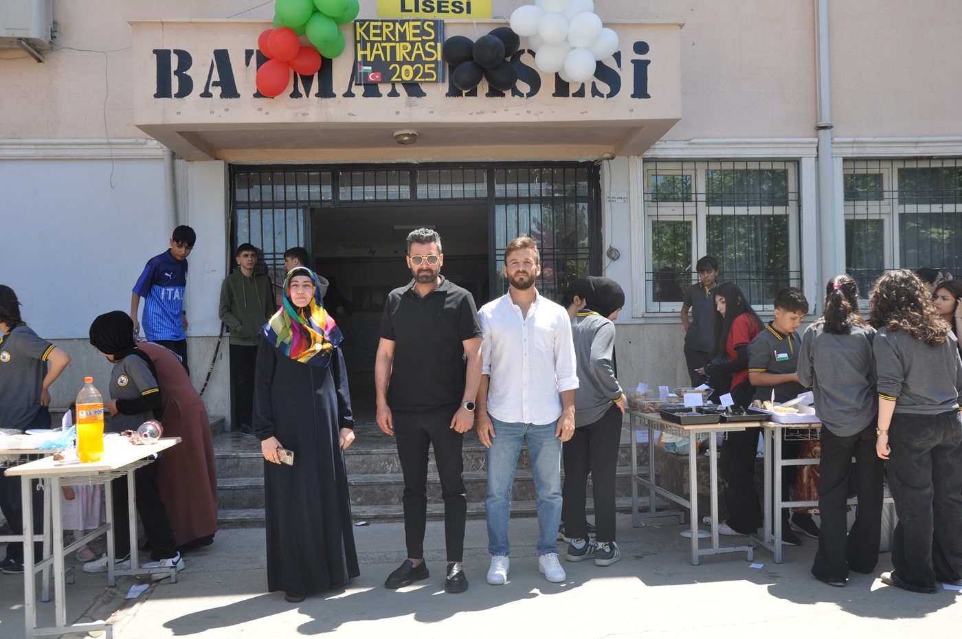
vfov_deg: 36.8
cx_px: 481
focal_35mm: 36
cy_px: 320
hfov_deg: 53.2
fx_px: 961
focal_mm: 24
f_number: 7.1
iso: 200
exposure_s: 1/200
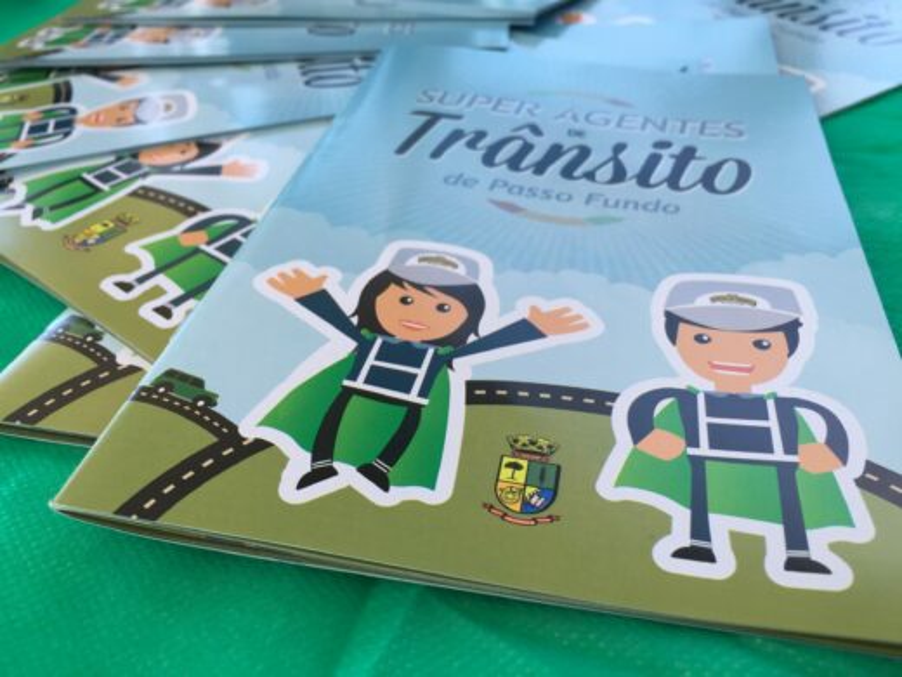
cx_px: 451
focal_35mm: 29
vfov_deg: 48.2
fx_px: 756
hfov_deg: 61.7
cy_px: 338
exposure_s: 1/120
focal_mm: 4.15
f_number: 2.2
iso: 32
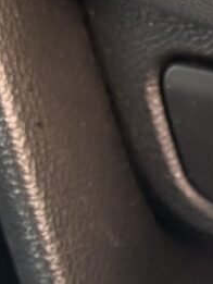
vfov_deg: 7.3
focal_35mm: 255
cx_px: 503
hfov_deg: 5.6
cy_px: 641
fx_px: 2090
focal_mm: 5.96
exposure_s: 1/60
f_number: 1.6
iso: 200
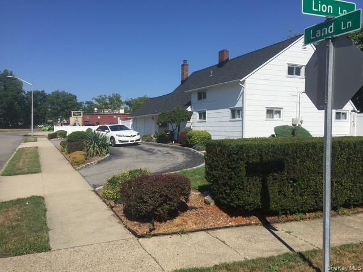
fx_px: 304
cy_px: 136
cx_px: 182
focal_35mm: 29
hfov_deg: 61.7
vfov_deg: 48.2
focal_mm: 4.15
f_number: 2.2
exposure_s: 1/3968
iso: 32
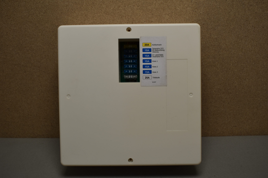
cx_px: 134
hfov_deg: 51.3
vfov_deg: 35.5
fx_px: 279
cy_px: 89
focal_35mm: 38
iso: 200
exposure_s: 1/160
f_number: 5.6
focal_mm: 25
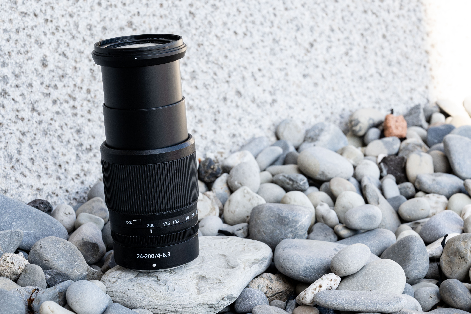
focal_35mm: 90
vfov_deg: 15.2
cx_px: 236
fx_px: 1177
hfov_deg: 22.6
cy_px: 157
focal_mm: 60
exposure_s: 1/200
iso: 320
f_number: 8
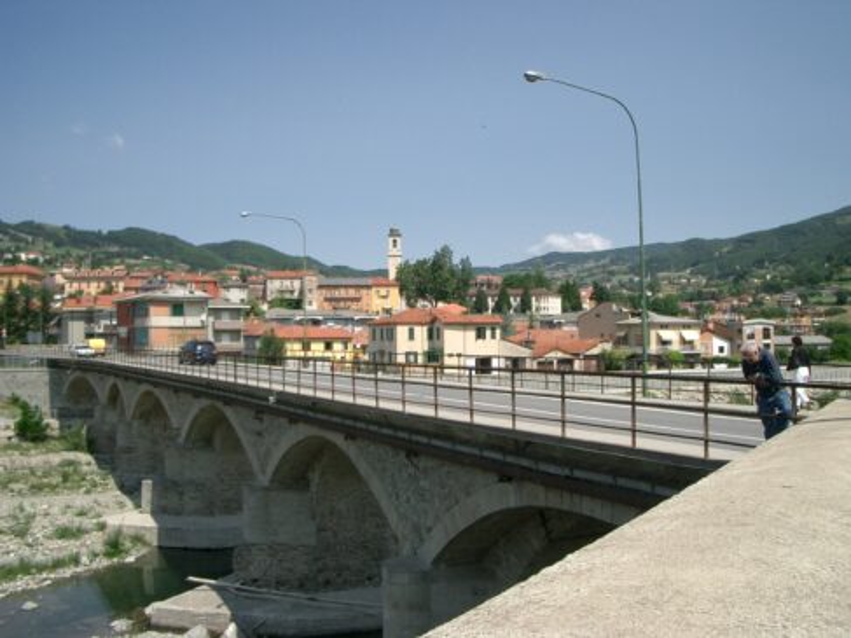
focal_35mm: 35
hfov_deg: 52.6
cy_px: 319
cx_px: 426
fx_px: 860
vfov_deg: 40.7
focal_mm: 5.8
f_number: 4.3
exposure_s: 1/500
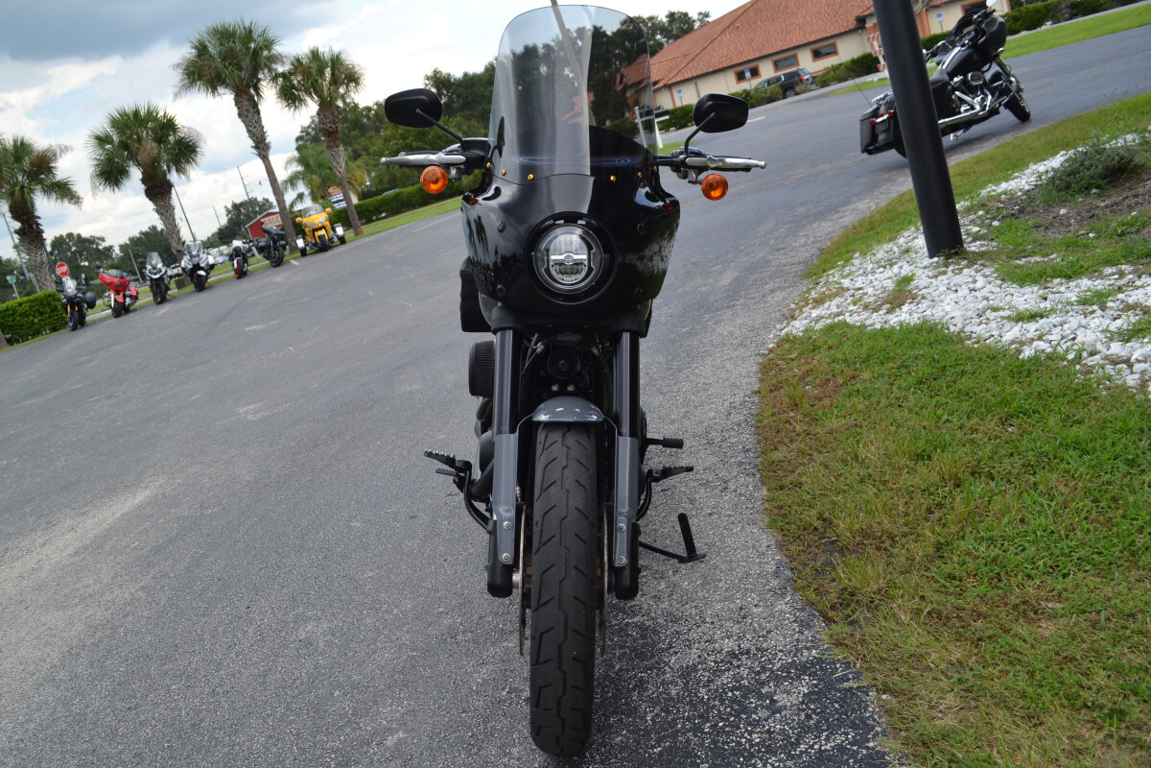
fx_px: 959
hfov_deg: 61.9
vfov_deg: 43.6
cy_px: 384
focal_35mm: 30
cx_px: 576
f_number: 6.3
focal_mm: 20
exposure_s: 1/160
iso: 100
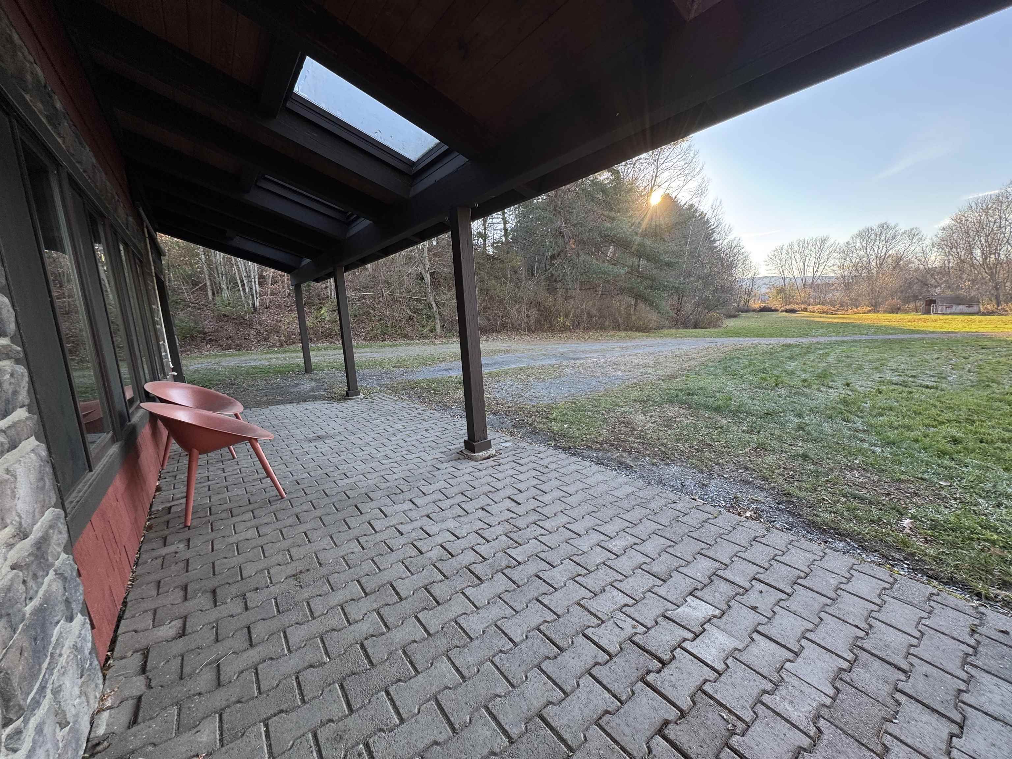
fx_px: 409
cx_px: 506
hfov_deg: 102.1
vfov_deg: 85.7
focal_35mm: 14
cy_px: 380
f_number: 2.2
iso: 40
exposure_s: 1/153
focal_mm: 2.22
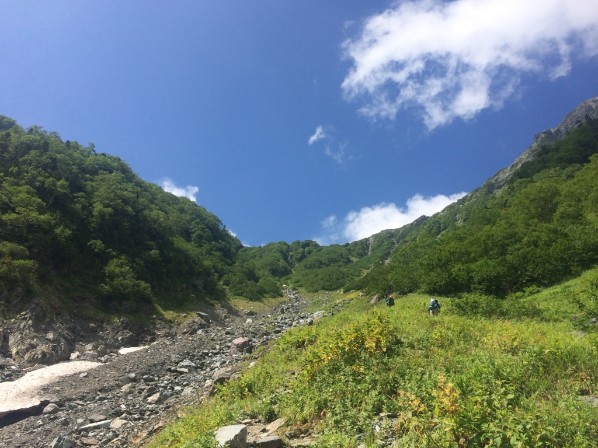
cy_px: 224
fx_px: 501
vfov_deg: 48.2
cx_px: 299
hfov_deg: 61.7
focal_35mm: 29
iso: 32
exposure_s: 1/1866
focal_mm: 4.15
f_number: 2.2
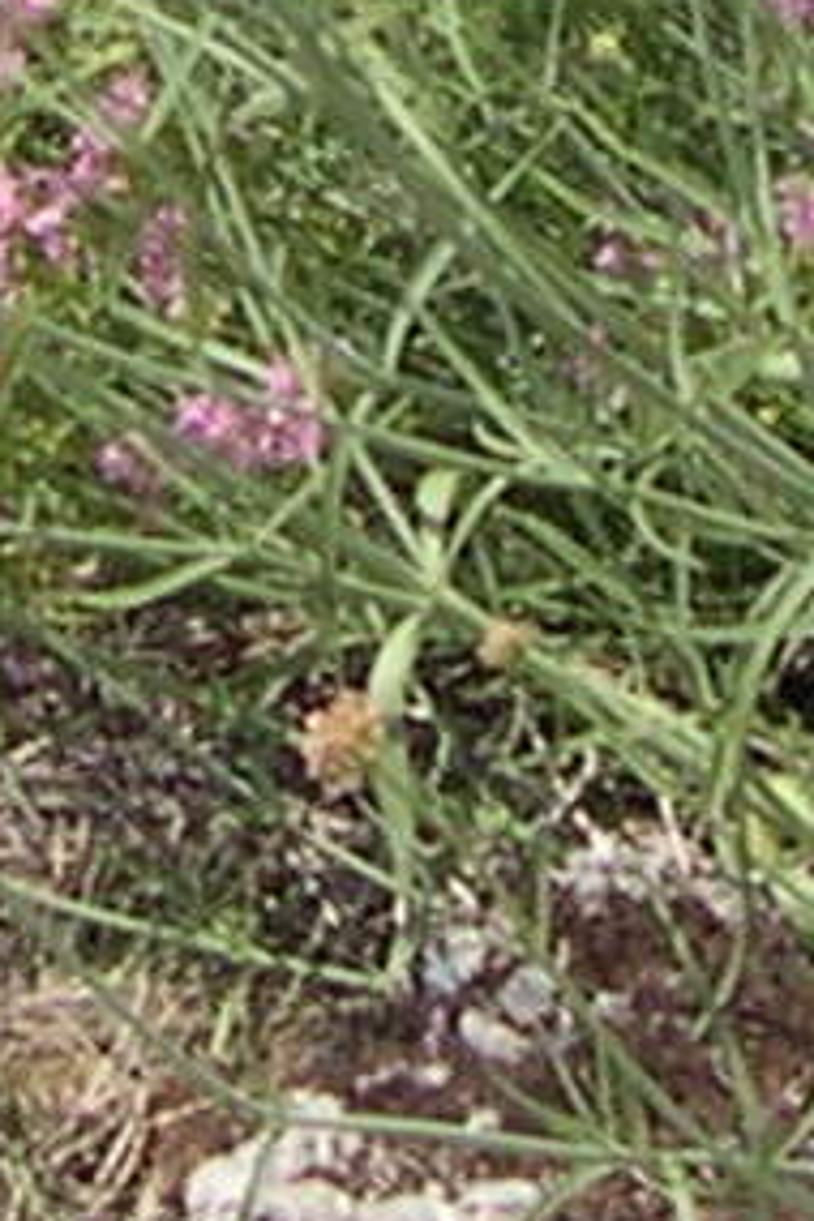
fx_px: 7529
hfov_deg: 6.1
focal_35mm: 222
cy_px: -364
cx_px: 1054
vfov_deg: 9.1
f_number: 7.6
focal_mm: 8
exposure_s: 1/170
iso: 100
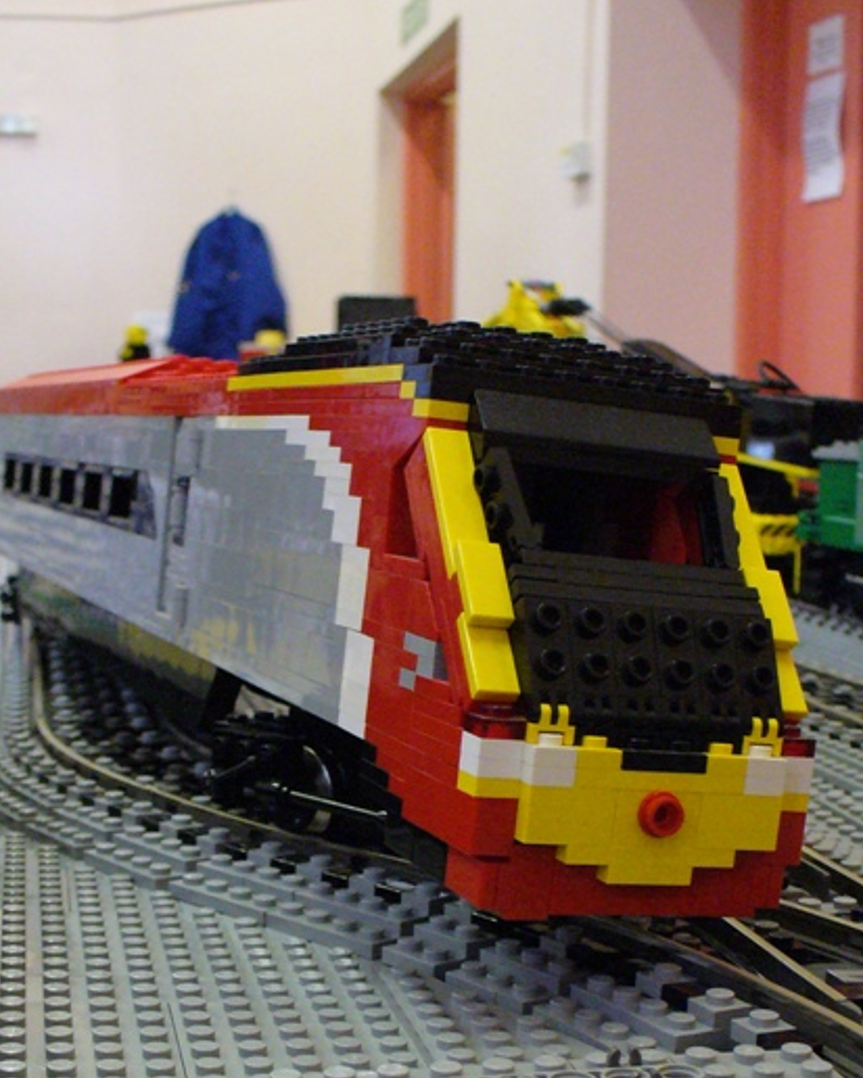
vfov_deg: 33.3
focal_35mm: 56
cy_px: 723
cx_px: 443
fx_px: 1787
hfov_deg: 27.1
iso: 400
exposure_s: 1/50
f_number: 2.8
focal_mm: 6.1
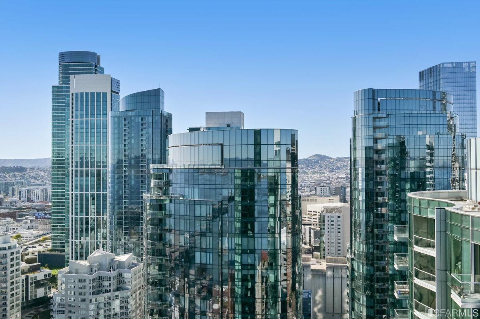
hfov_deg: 55.8
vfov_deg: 38.8
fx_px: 453
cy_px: 160
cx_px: 240
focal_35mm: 34
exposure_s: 1/2000
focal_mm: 34
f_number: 11
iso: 400
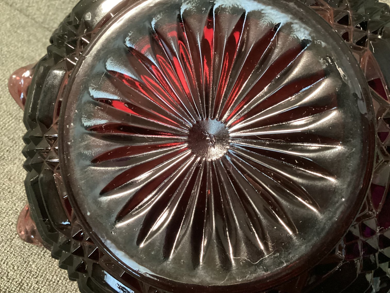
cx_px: 195
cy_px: 146
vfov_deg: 45.4
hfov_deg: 58.3
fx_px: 349
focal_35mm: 31
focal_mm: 3.3
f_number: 2.4
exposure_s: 1/24
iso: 800
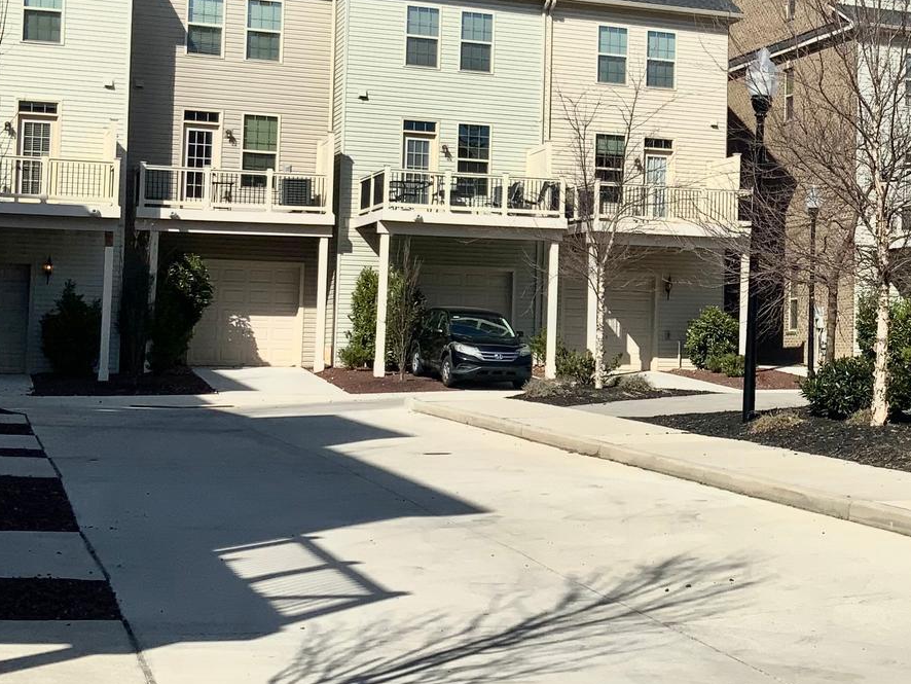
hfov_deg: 28.1
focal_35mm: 67
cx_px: 777
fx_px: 1764
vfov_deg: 21.9
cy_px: 237
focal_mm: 3
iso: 16
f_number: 1.8
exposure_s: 1/3125
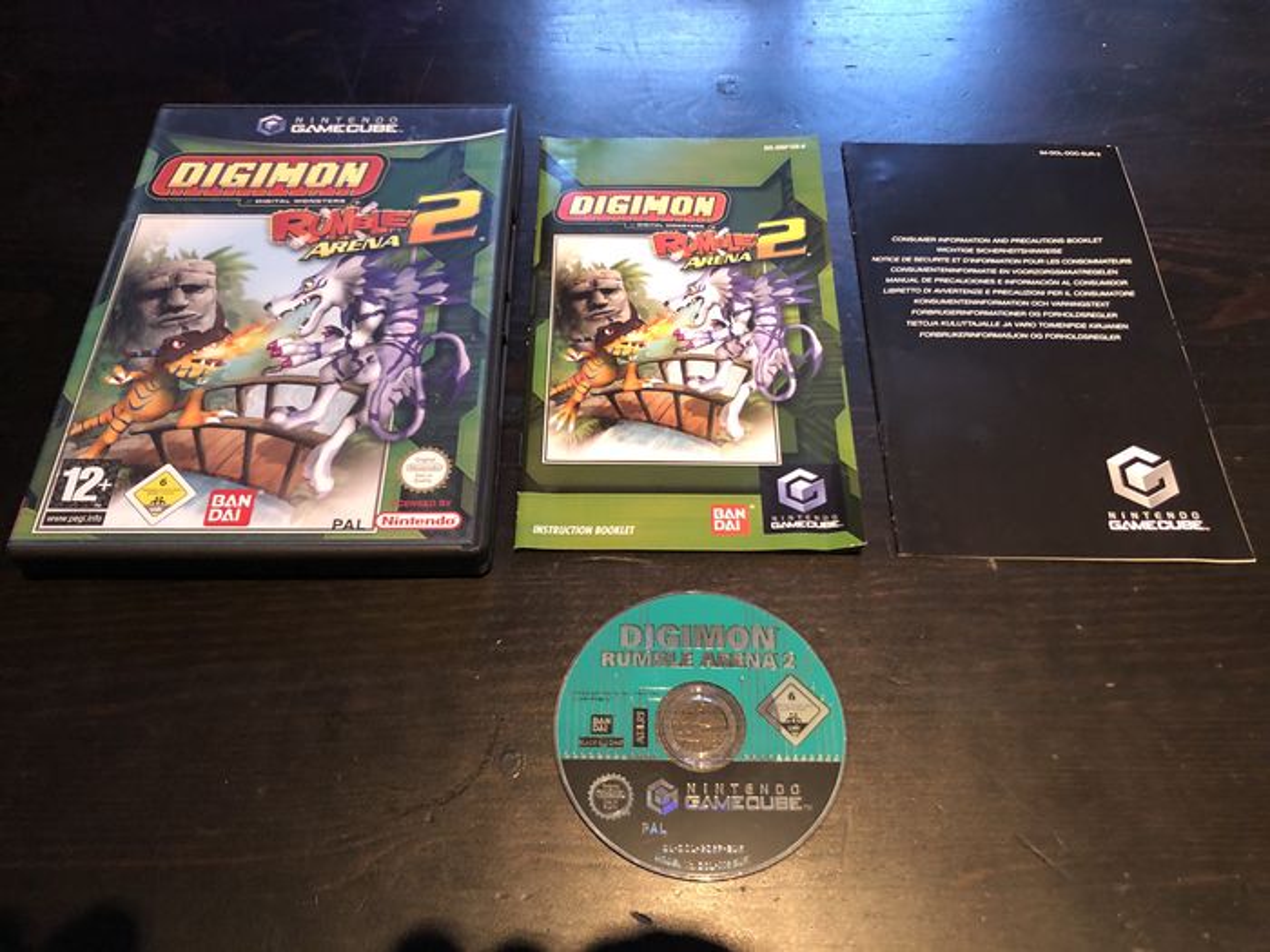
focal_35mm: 28
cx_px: 635
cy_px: 476
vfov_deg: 49.7
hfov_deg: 63.4
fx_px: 1027
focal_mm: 4
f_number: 1.8
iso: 80
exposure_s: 1/5
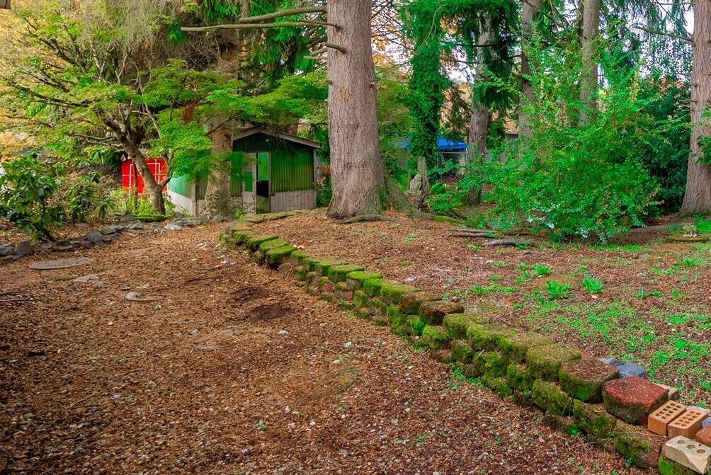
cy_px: 144
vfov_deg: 46.9
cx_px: 589
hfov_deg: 60.7
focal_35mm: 27
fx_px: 534
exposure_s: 1/30
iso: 160
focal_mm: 16
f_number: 7.1
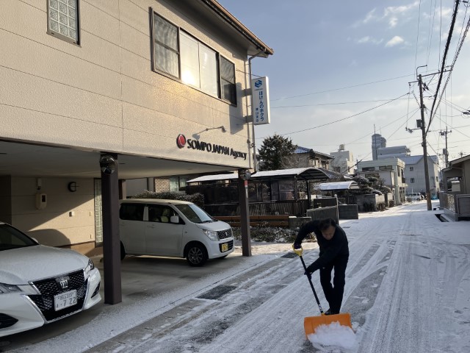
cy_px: 176
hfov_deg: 63.4
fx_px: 380
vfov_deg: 49.7
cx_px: 235
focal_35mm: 28
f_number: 1.8
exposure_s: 1/2558
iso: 32
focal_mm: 3.99
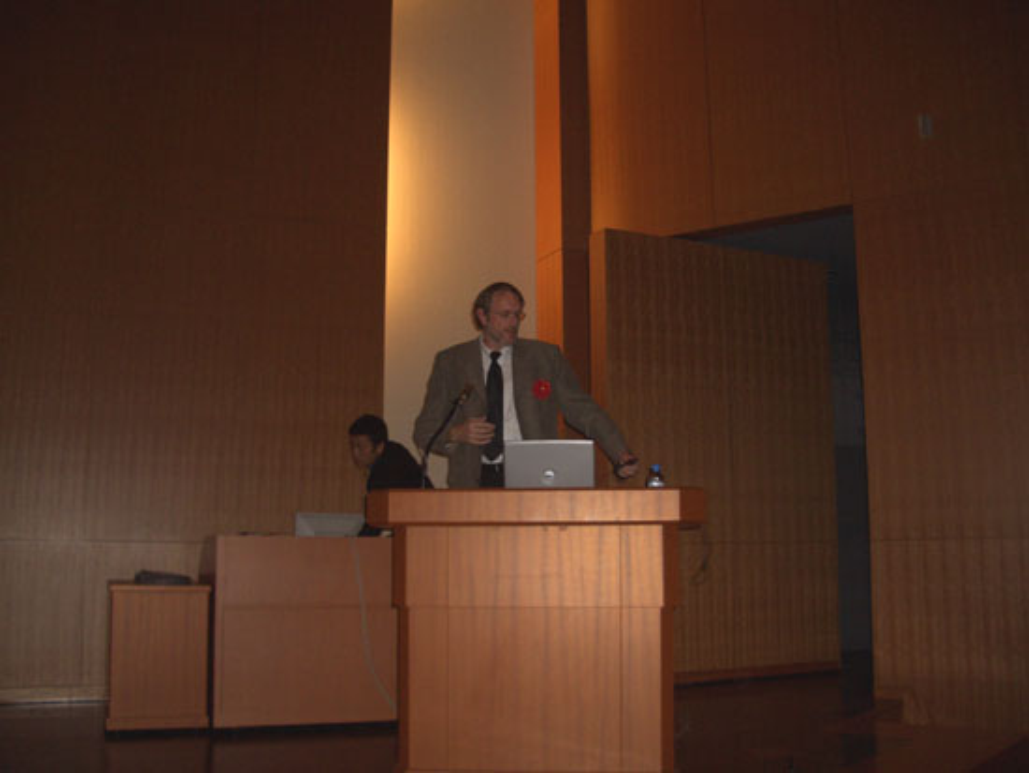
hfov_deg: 52.6
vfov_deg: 40.7
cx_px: 514
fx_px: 1041
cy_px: 386
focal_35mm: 35
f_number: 2.6
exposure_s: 1/60
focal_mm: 5.8
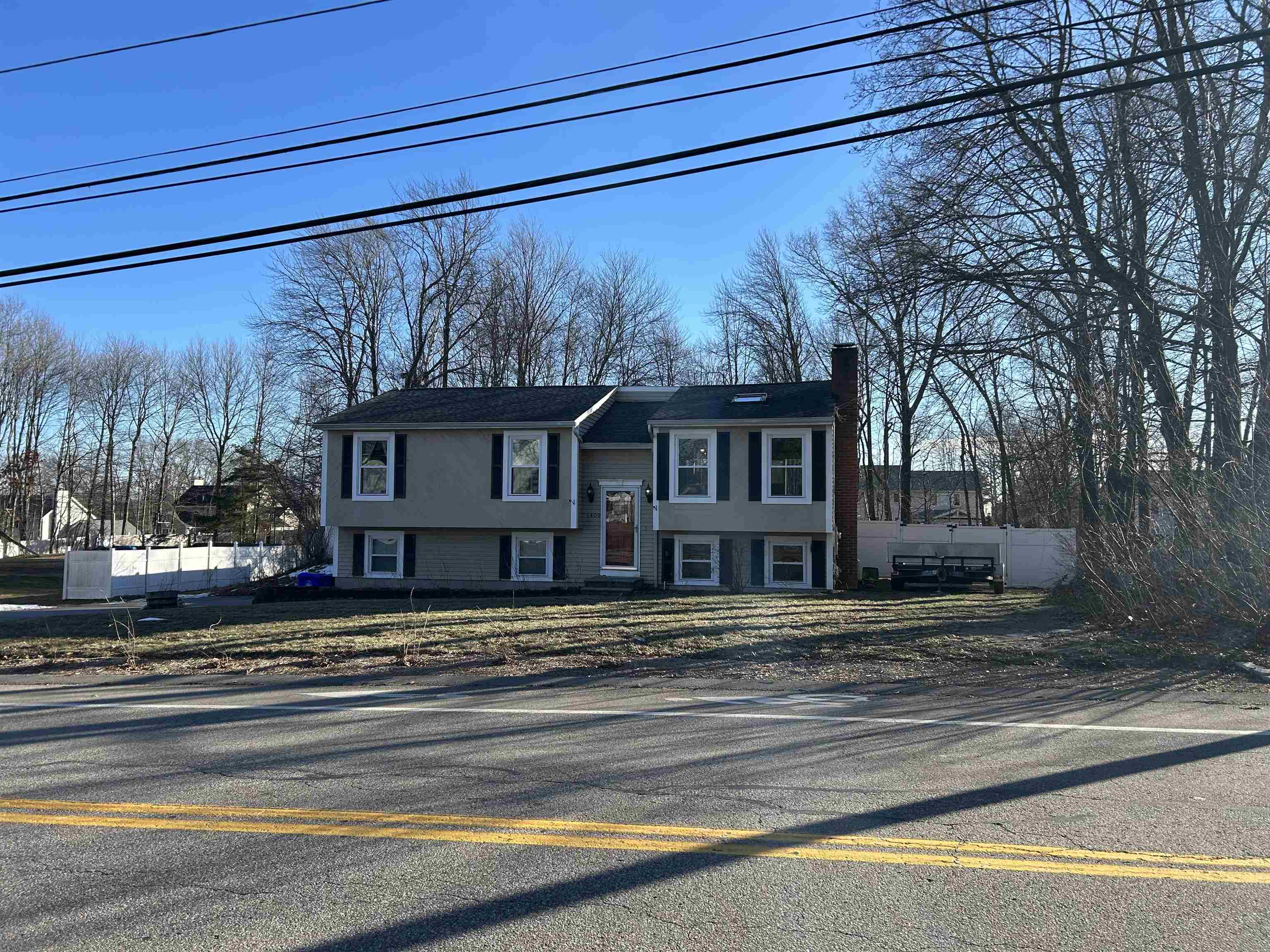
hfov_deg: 67.3
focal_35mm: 26
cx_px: 635
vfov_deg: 53.1
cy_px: 476
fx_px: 954
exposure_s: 1/1972
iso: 50
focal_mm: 5.7
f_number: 1.5
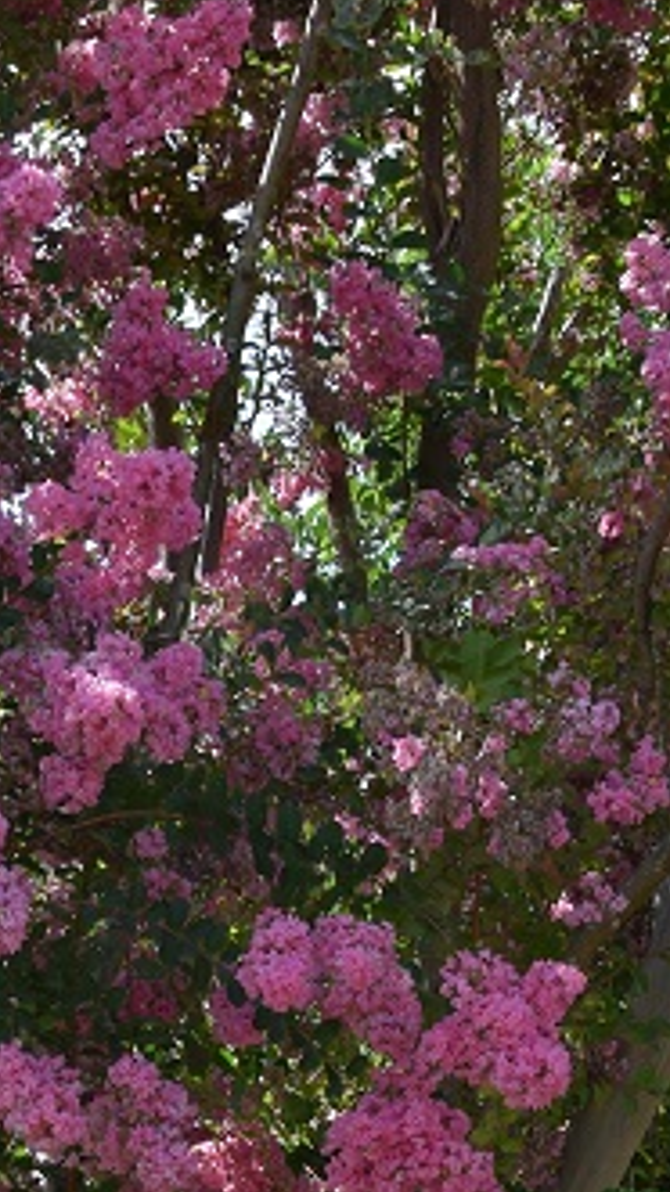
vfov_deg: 12.3
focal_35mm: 171
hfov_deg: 7.0
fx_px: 5405
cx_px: -241
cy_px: 1484
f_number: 8
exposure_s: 1/250
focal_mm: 30
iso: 200
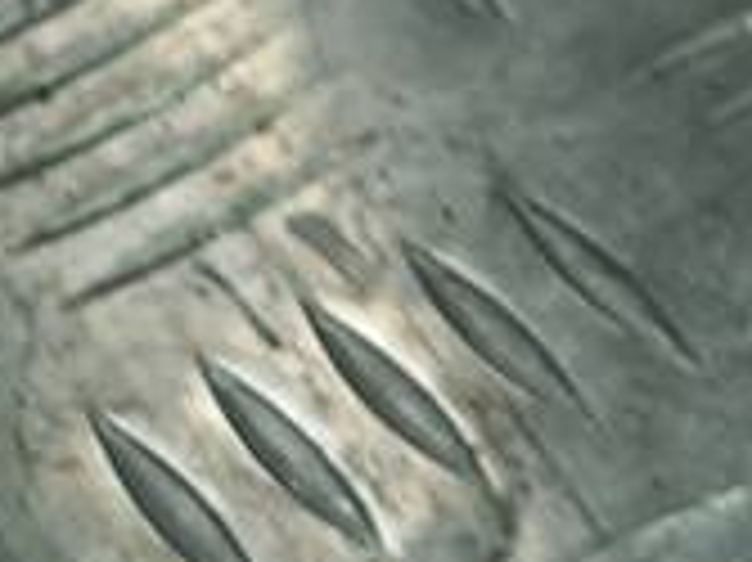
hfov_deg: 10.7
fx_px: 3321
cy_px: 917
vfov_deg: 9.3
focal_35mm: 153
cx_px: 1914
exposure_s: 1/50
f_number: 1.8
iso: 32
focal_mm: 4.6
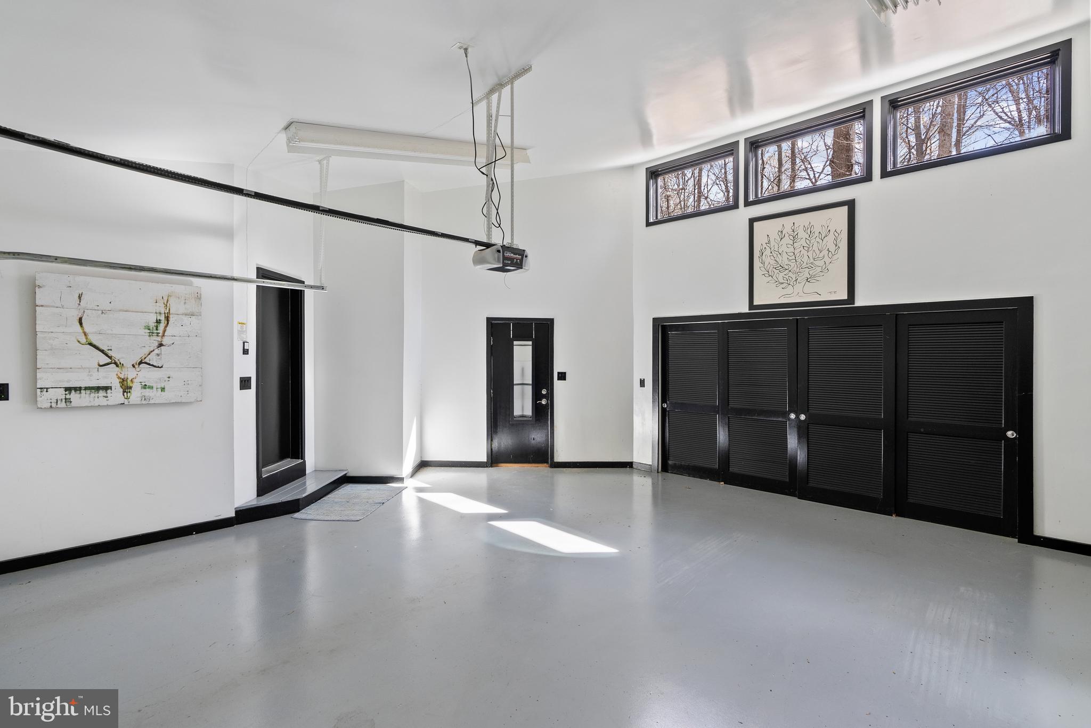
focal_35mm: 16
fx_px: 485
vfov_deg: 73.8
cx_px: 546
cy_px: 364
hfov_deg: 96.7
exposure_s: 1/8
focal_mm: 16
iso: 500
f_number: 7.1
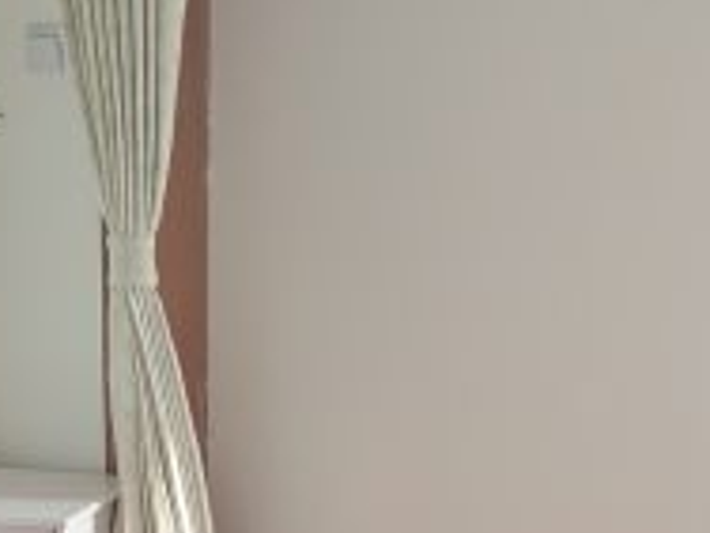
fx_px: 2359
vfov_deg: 11.6
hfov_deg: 16.6
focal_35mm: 115
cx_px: -53
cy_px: 1062
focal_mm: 5.52
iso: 50
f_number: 1.95
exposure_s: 1/100
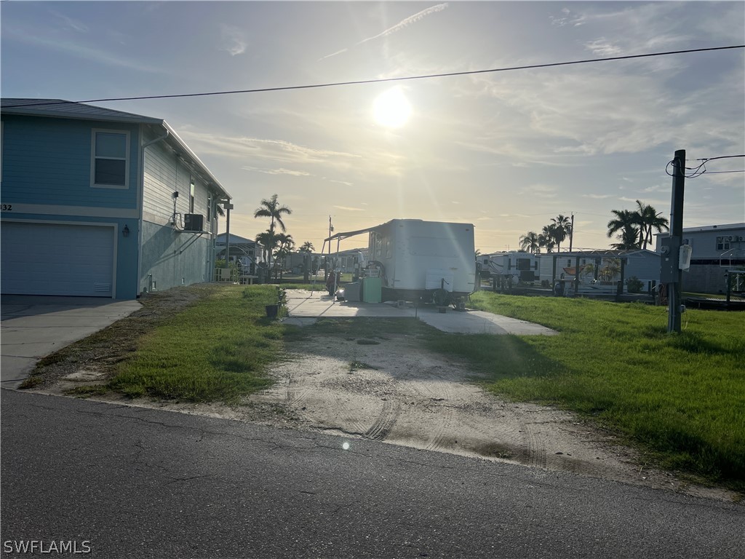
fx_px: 560
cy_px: 280
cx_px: 372
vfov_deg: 53.1
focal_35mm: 26
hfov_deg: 67.3
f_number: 1.5
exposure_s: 1/16393
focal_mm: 5.7
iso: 40
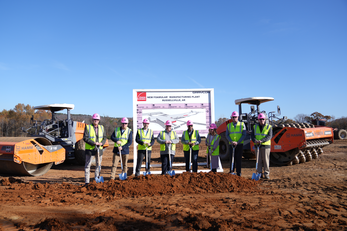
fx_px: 280
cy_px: 116
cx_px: 174
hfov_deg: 63.7
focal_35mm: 29
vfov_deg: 45.0
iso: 80
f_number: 3.5
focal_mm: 29
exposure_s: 1/800
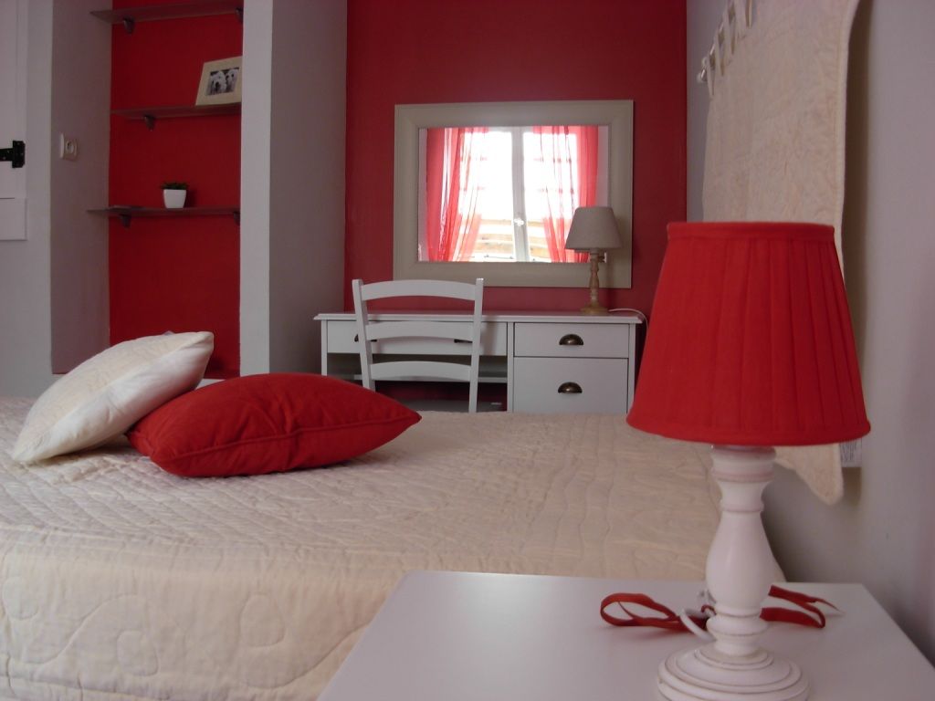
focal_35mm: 38
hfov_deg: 49.0
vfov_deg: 37.7
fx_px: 1026
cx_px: 468
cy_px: 350
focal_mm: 6.3
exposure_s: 1/11.3
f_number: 2.9
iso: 79
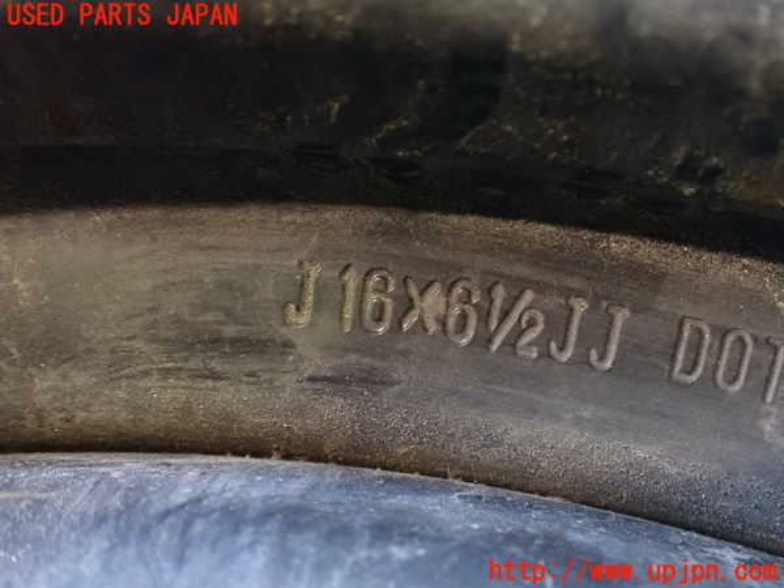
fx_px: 1064
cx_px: 392
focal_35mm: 47
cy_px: 294
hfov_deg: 40.4
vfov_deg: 30.9
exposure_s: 1/40
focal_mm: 8.4
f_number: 3.1
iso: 1600
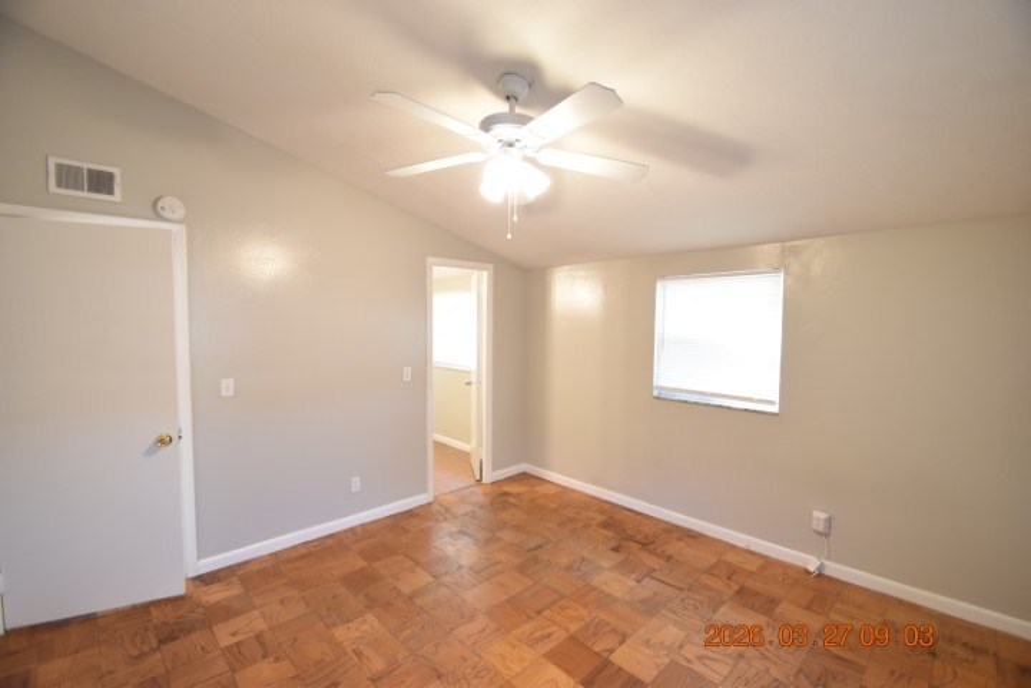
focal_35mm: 15
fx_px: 430
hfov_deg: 100.4
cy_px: 344
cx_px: 516
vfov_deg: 77.3
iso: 800
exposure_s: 1/30
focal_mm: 10
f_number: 3.5
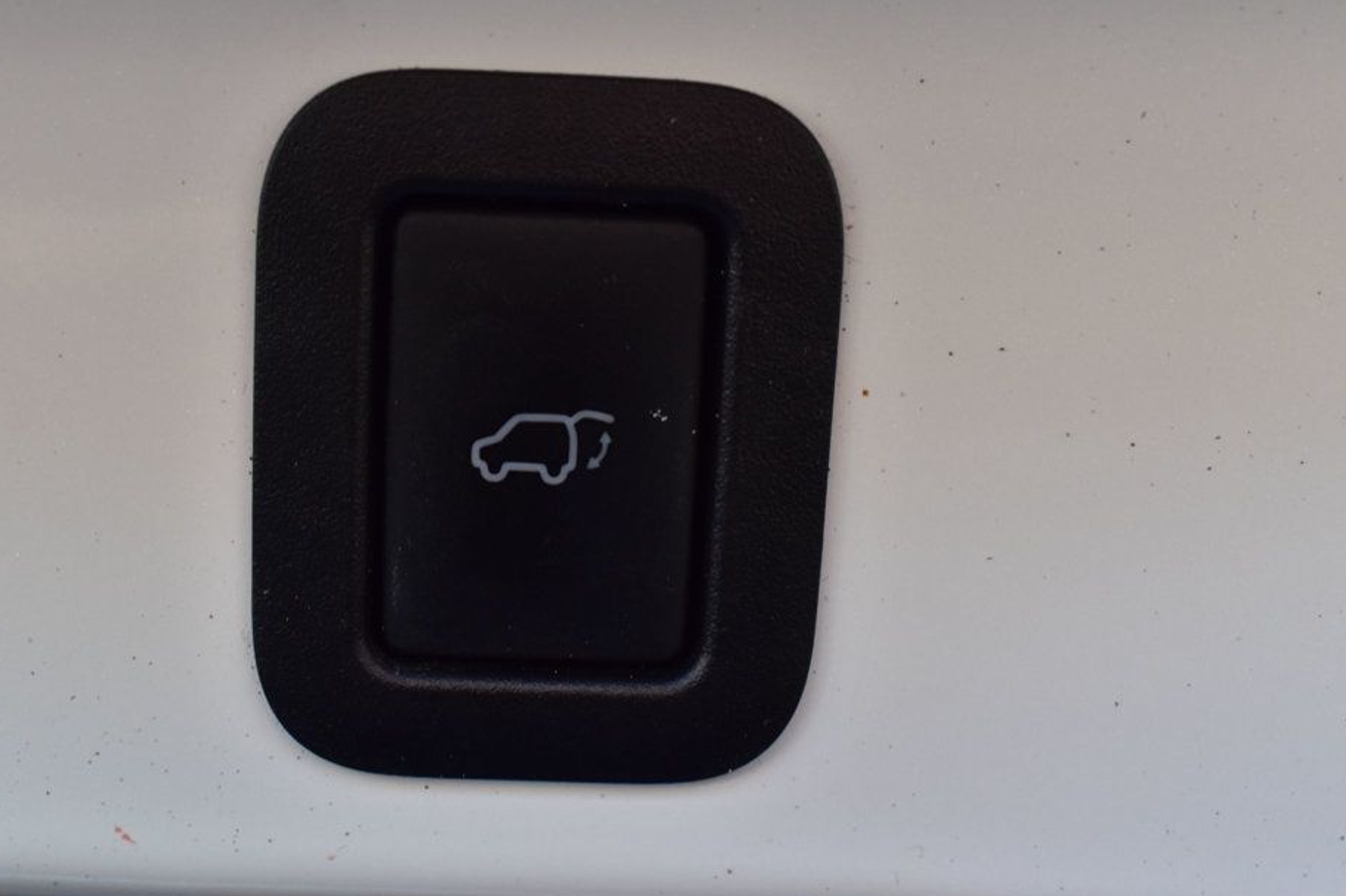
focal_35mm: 57
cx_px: 619
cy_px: 452
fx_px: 2130
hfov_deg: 35.0
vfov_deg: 23.8
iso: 400
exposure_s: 1/125
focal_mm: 34
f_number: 9
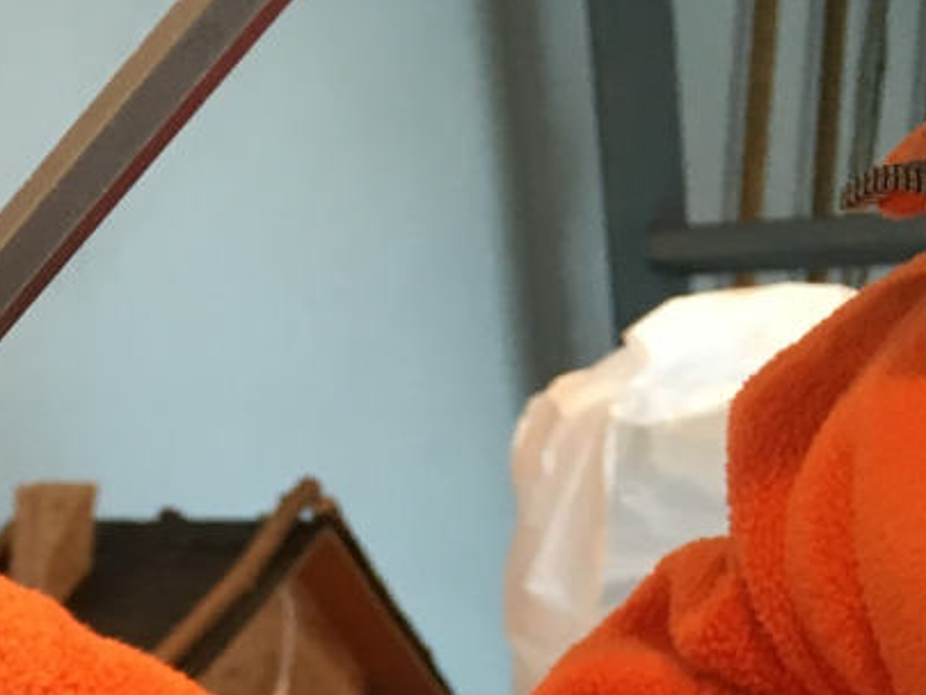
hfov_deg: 16.8
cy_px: 1116
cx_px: -581
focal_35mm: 103
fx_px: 2756
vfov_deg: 13.4
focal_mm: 4.15
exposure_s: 1/33
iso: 64
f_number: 2.2
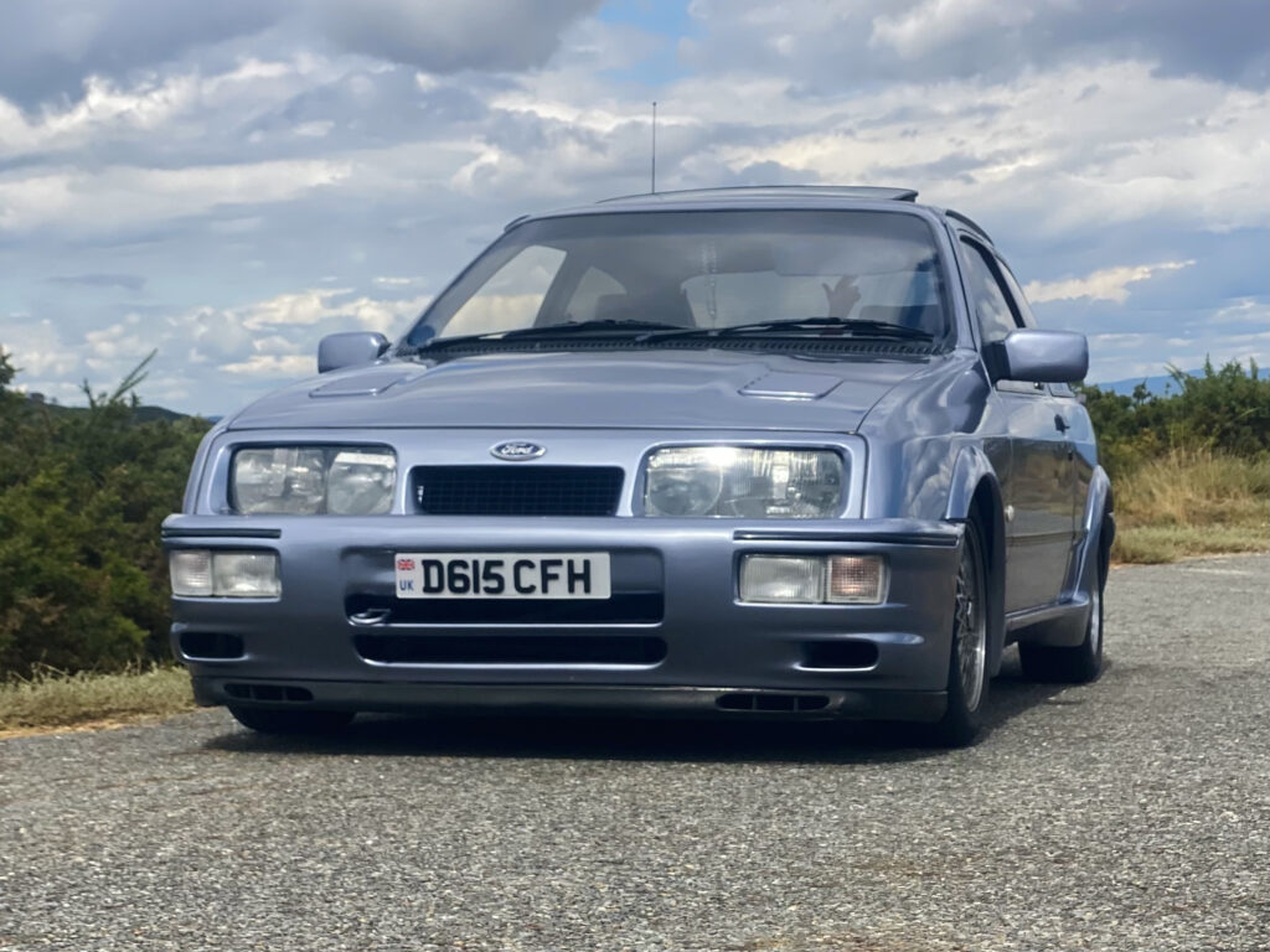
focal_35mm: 52
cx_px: 635
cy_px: 476
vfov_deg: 28.0
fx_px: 1908
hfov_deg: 36.8
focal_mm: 6
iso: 20
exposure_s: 1/1845
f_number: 2
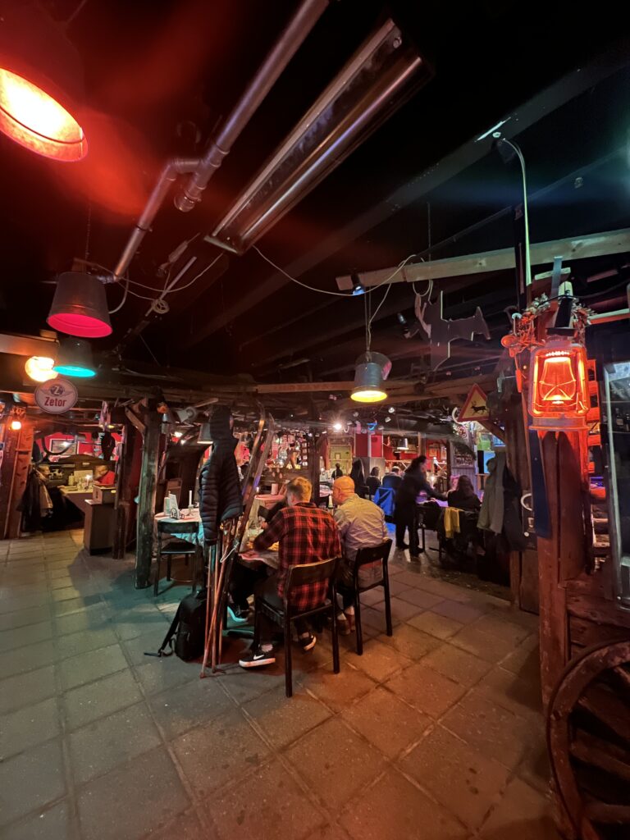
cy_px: 420
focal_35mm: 13
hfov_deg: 89.9
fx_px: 315
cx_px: 315
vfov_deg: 106.2
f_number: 1.8
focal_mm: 1.57
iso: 1250
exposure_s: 1/8
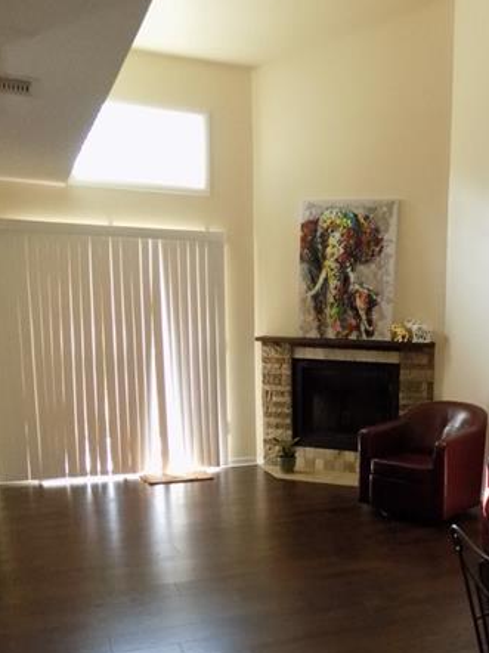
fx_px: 754
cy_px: 496
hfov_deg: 34.7
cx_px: 399
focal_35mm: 40
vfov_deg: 45.1
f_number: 3.1
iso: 360
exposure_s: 1/30
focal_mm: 4
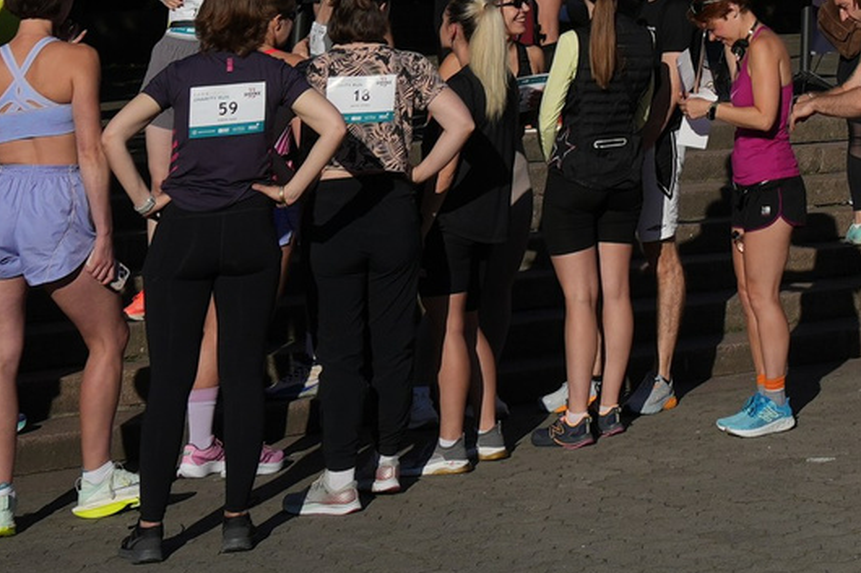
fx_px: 2773
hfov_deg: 15.6
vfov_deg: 10.4
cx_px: 1449
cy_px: -759
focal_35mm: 116
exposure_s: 1/4000
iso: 100
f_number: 3.5
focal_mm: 24
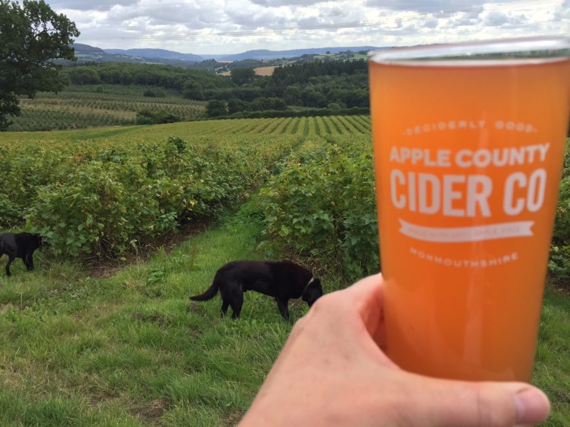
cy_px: 214
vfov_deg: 48.2
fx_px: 478
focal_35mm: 29
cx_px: 285
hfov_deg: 61.7
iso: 32
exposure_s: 1/942
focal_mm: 4.15
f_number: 2.2
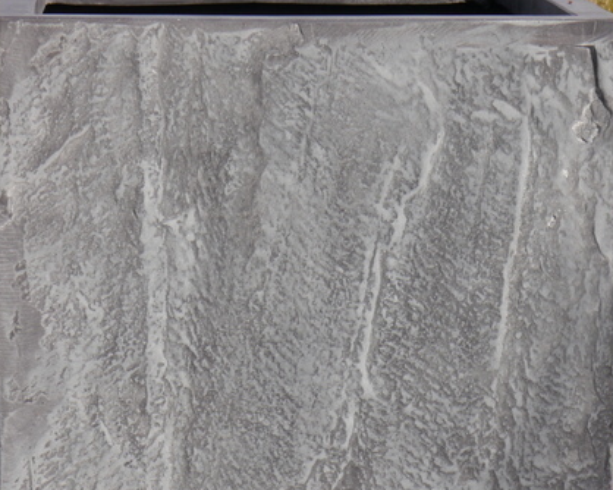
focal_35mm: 157
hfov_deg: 12.3
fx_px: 2847
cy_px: 304
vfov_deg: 9.8
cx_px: 345
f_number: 9
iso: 160
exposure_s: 1/320
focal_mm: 42
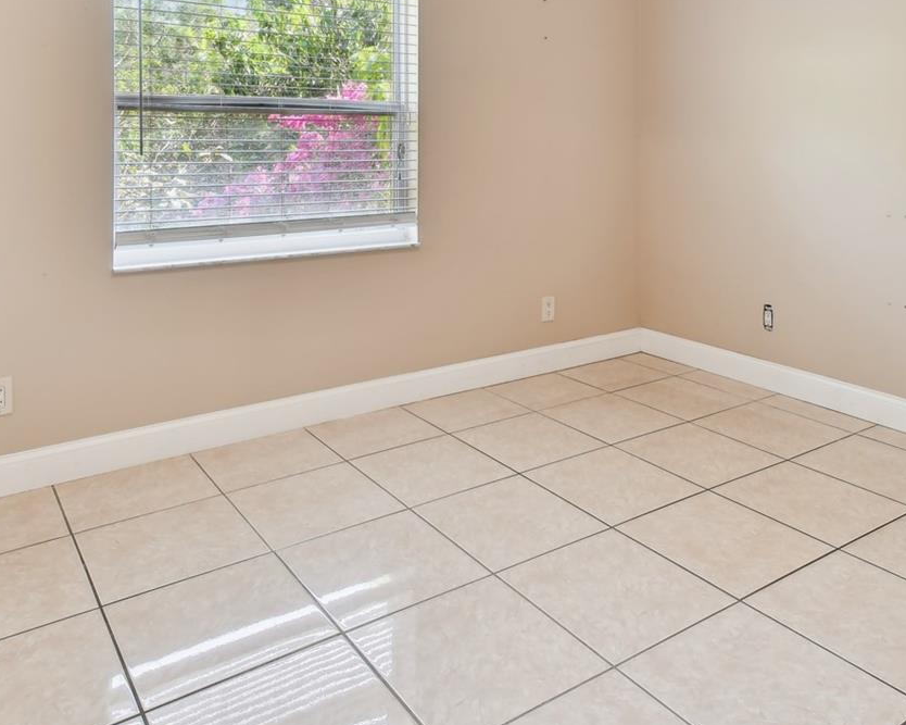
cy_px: 154
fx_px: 724
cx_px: 458
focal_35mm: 27
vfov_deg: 50.3
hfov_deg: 64.1
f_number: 7.1
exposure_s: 1/13
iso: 100
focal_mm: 10
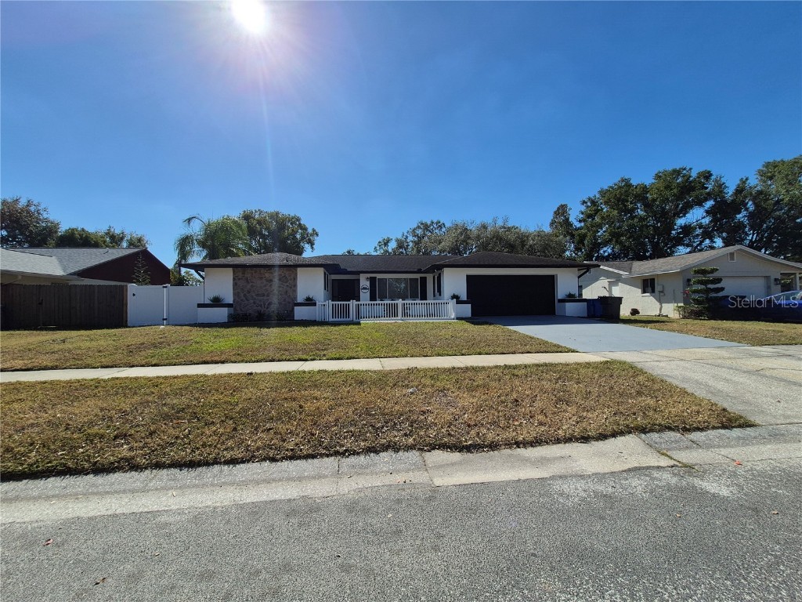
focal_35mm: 13
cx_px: 401
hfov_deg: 106.2
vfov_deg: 89.9
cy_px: 301
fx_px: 301
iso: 50
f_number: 2.2
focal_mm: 1.74
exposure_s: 1/3128
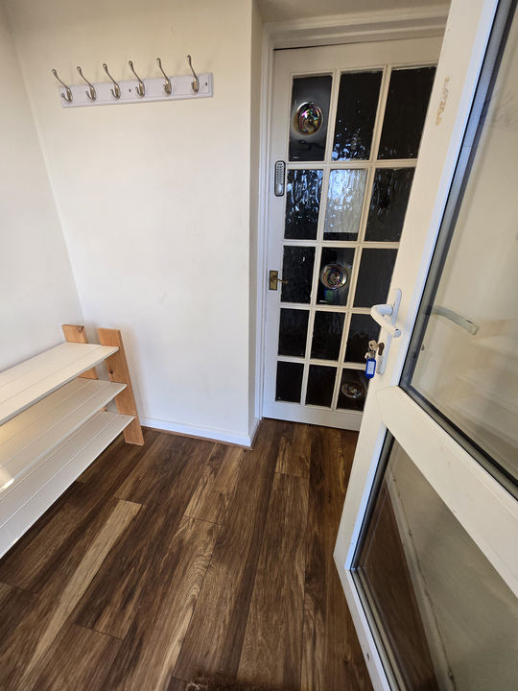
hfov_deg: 89.9
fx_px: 259
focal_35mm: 13
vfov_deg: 106.2
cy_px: 346
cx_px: 259
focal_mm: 1.7
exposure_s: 1/50
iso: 50
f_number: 2.2
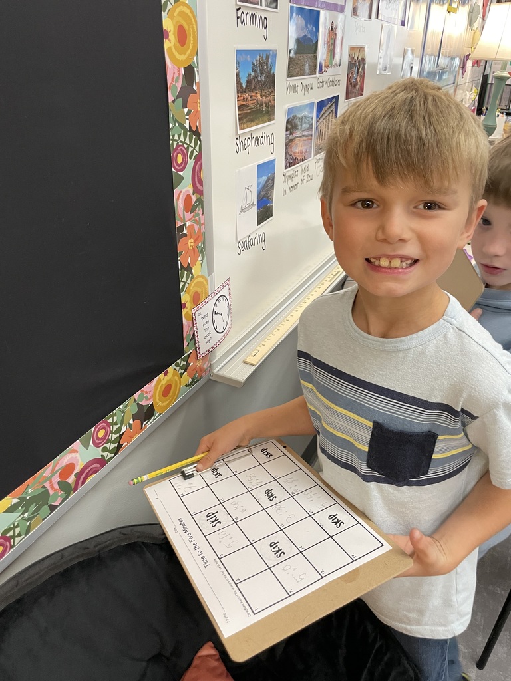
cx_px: 256
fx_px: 512
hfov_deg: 53.1
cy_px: 340
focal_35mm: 26
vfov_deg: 67.3
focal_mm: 4.2
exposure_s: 1/60
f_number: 1.6
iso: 200
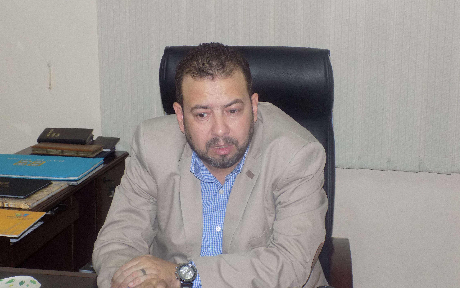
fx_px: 790
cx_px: 229
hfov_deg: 32.5
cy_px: 166
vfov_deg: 20.6
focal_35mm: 63
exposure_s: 1/30
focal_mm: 10.5
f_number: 4
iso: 250
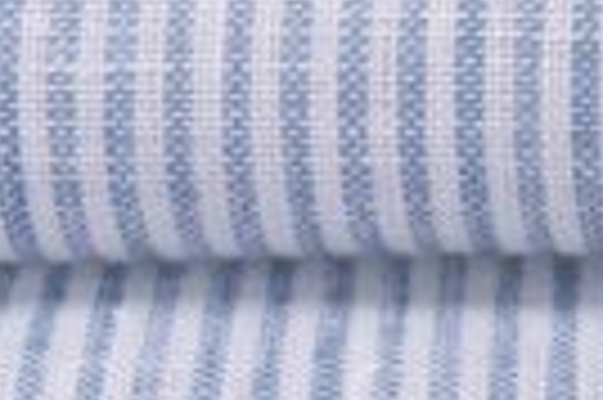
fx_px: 5167
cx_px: 958
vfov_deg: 4.4
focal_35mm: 309
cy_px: 231
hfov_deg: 6.6
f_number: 11
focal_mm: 55
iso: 100
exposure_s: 1/125
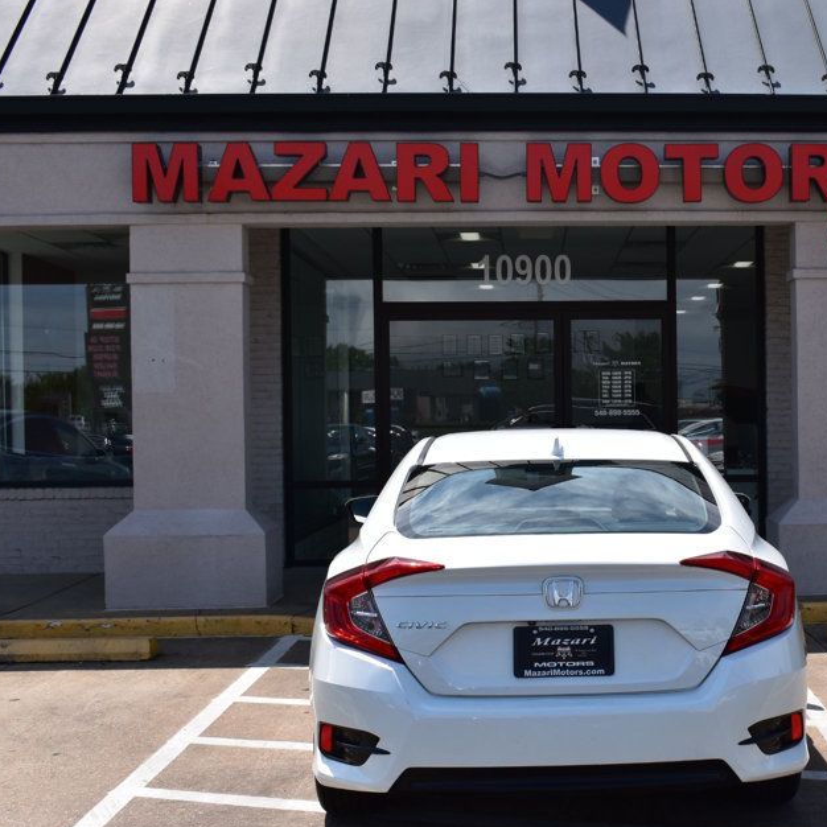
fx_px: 1351
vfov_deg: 34.0
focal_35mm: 50
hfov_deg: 33.2
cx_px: 643
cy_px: 447
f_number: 11
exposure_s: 1/500
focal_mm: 24
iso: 280
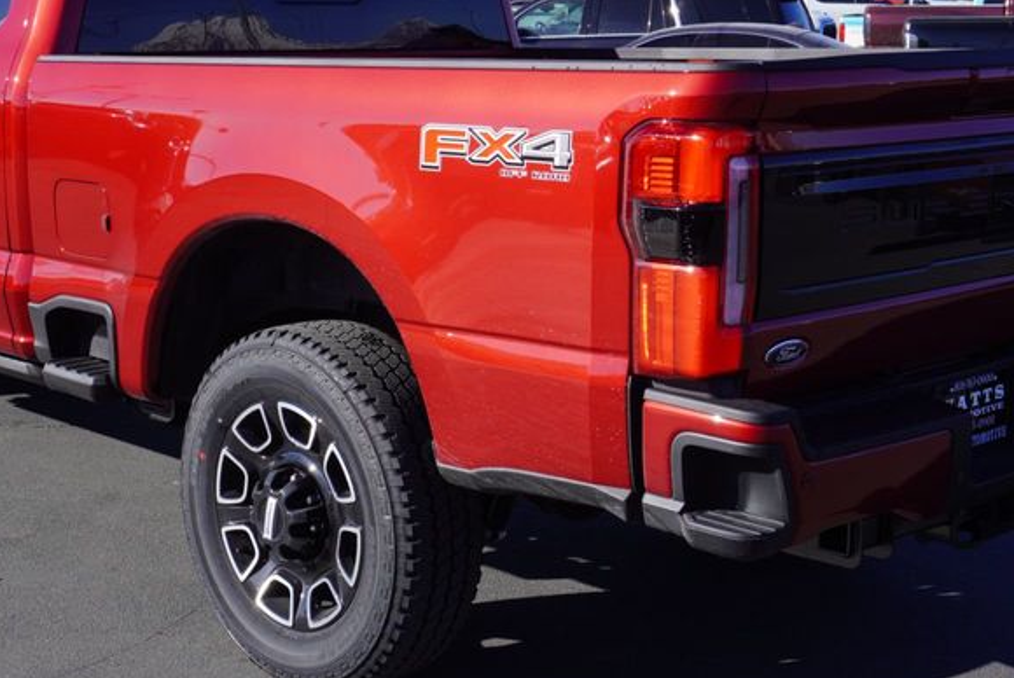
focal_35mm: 61
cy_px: 287
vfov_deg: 22.3
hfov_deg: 32.7
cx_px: 372
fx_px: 1717
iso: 100
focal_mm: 23
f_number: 9
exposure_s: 1/125
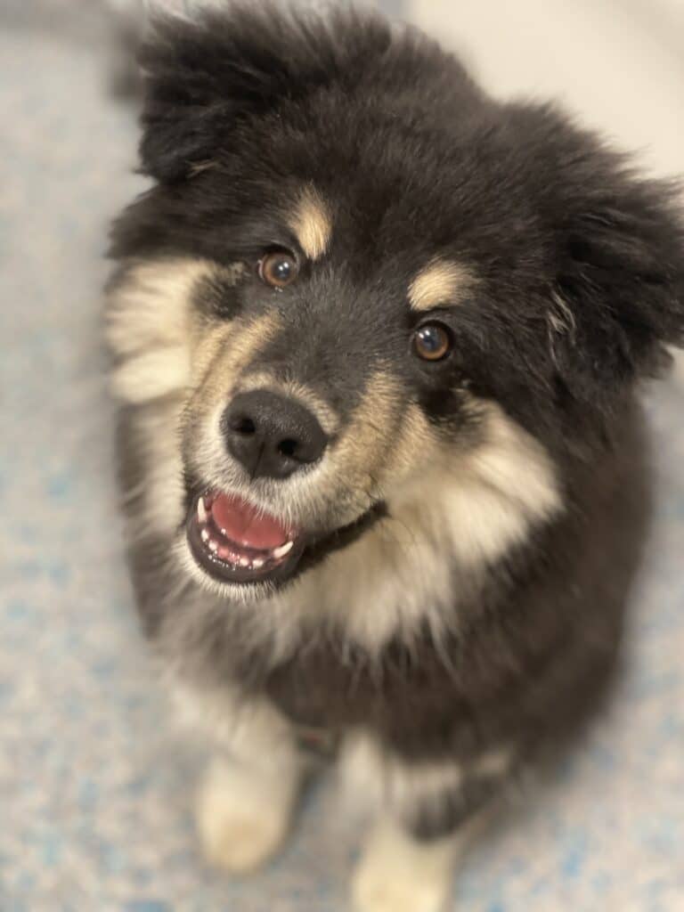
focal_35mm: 52
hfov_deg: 28.0
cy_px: 456
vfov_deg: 36.8
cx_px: 342
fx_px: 1370
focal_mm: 6
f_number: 2
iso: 200
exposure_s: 1/33
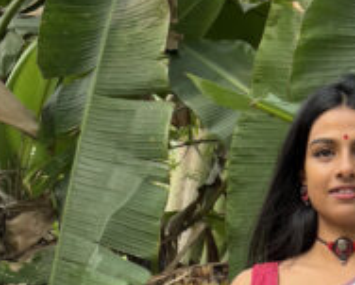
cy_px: 500
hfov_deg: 21.4
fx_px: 905
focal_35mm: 86
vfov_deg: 15.6
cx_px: 353
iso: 40
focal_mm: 5.96
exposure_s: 1/121
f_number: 1.6
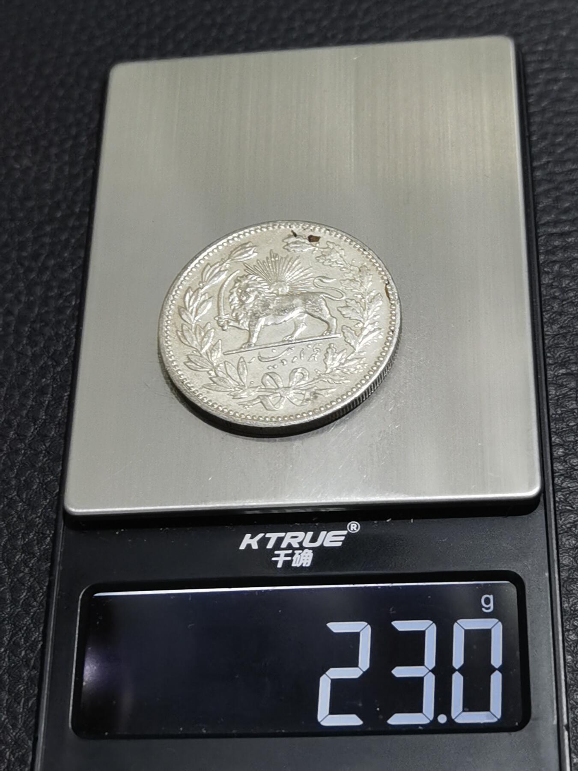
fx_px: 1447
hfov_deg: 22.6
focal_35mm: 65
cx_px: 289
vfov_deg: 29.8
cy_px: 386
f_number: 1.9
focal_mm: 6.67
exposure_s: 1/50
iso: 100
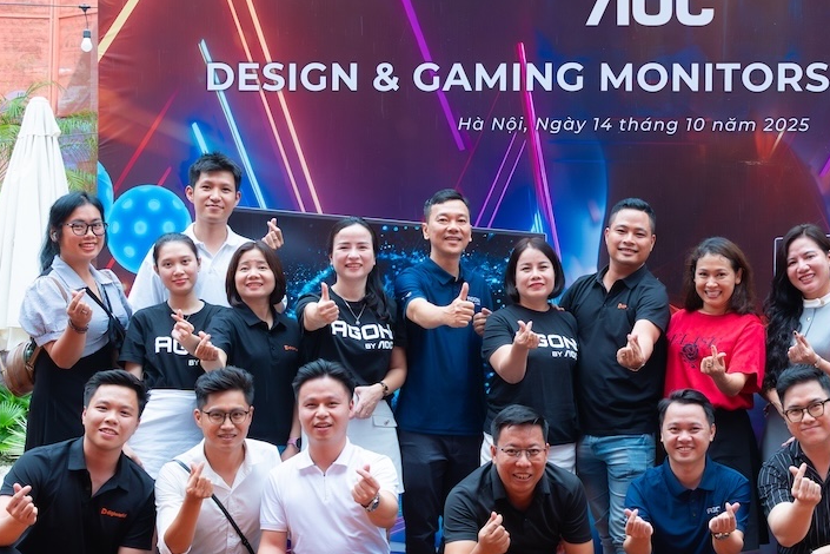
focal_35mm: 69
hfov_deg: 28.6
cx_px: 675
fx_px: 1591
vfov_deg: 19.6
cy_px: 397
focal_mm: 25.4
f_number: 5.6
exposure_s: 1/125
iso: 500
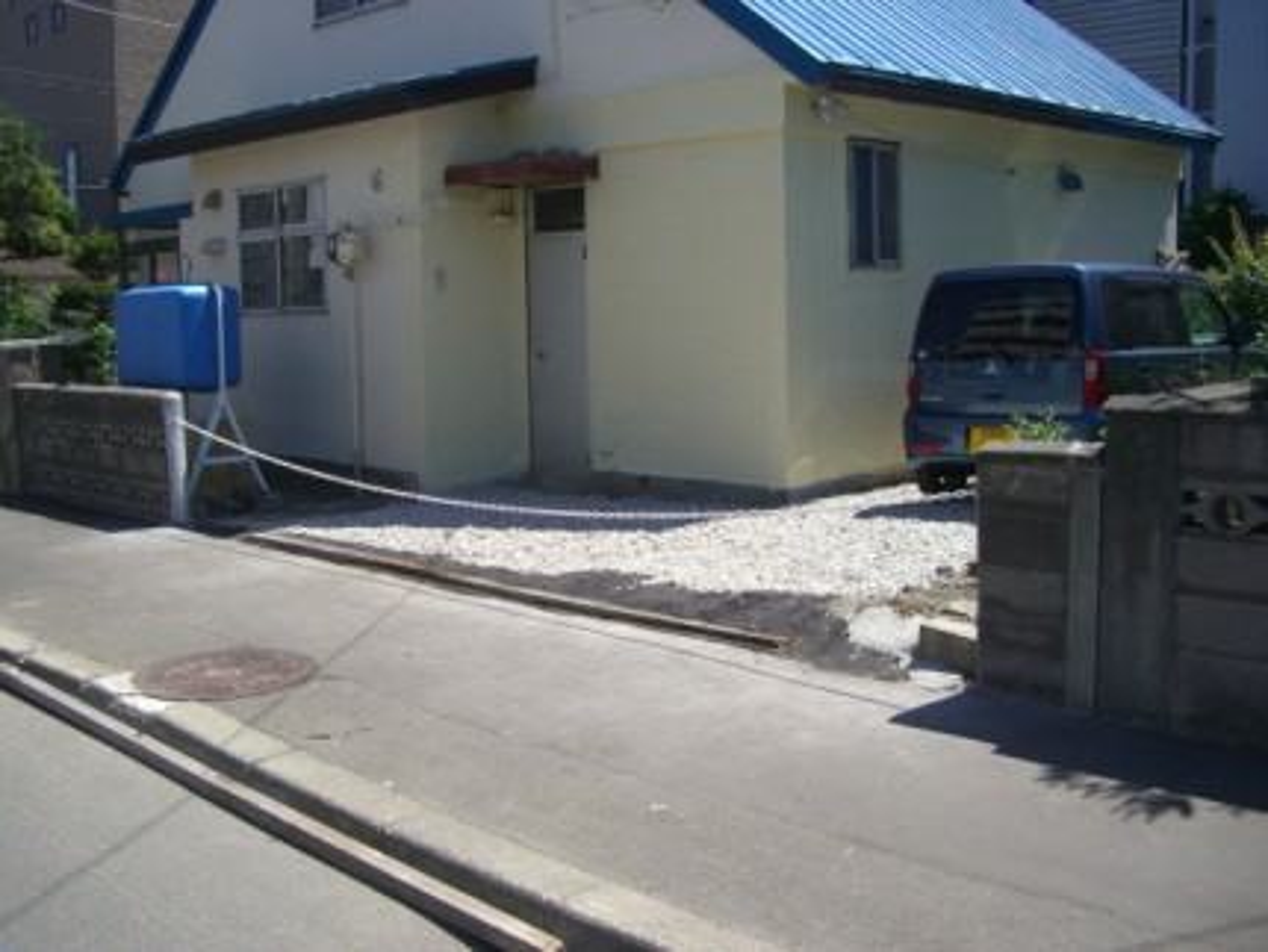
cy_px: 476
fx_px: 1393
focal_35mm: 38
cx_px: 634
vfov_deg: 37.8
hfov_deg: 49.0
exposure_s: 1/200
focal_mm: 7.9
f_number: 5.6
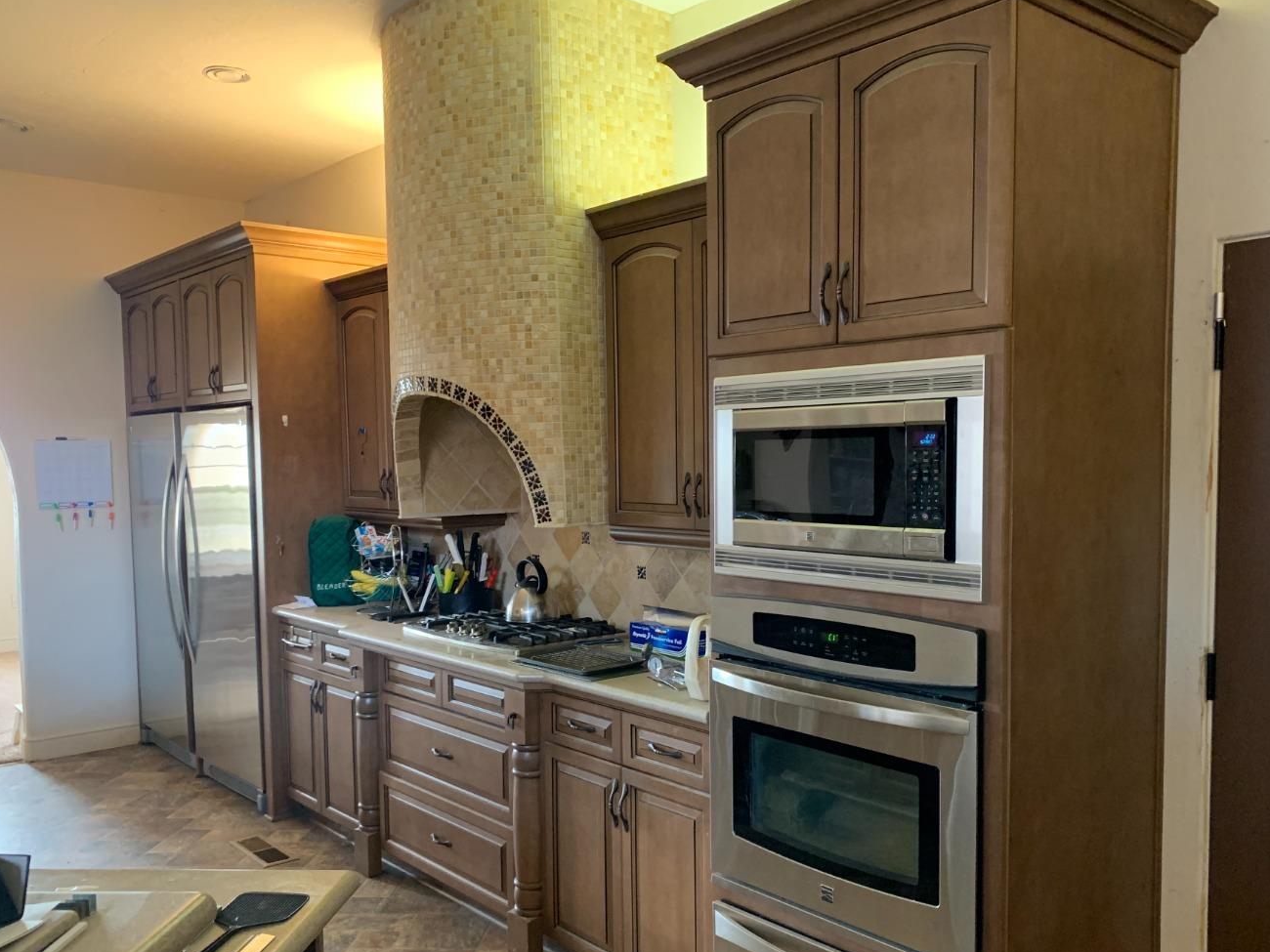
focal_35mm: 30
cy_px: 531
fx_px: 1101
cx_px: 683
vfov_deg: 46.7
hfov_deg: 59.9
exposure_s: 1/40
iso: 320
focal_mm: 4.25
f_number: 1.8
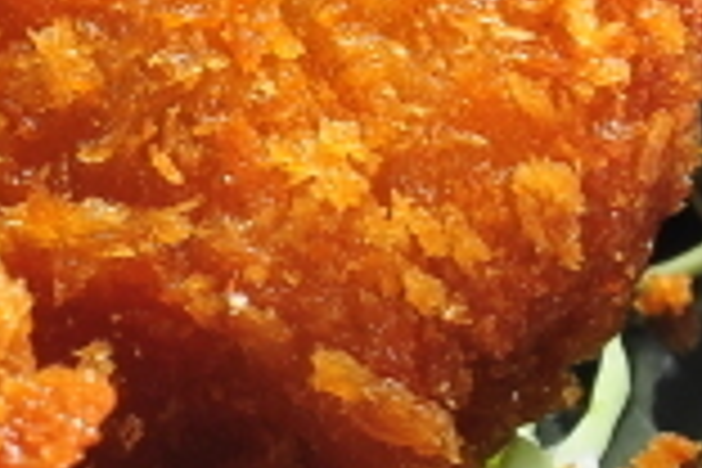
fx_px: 15365
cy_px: 162
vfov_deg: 1.7
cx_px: -842
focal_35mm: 788
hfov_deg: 2.6
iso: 200
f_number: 11
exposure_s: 1/125
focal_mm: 80
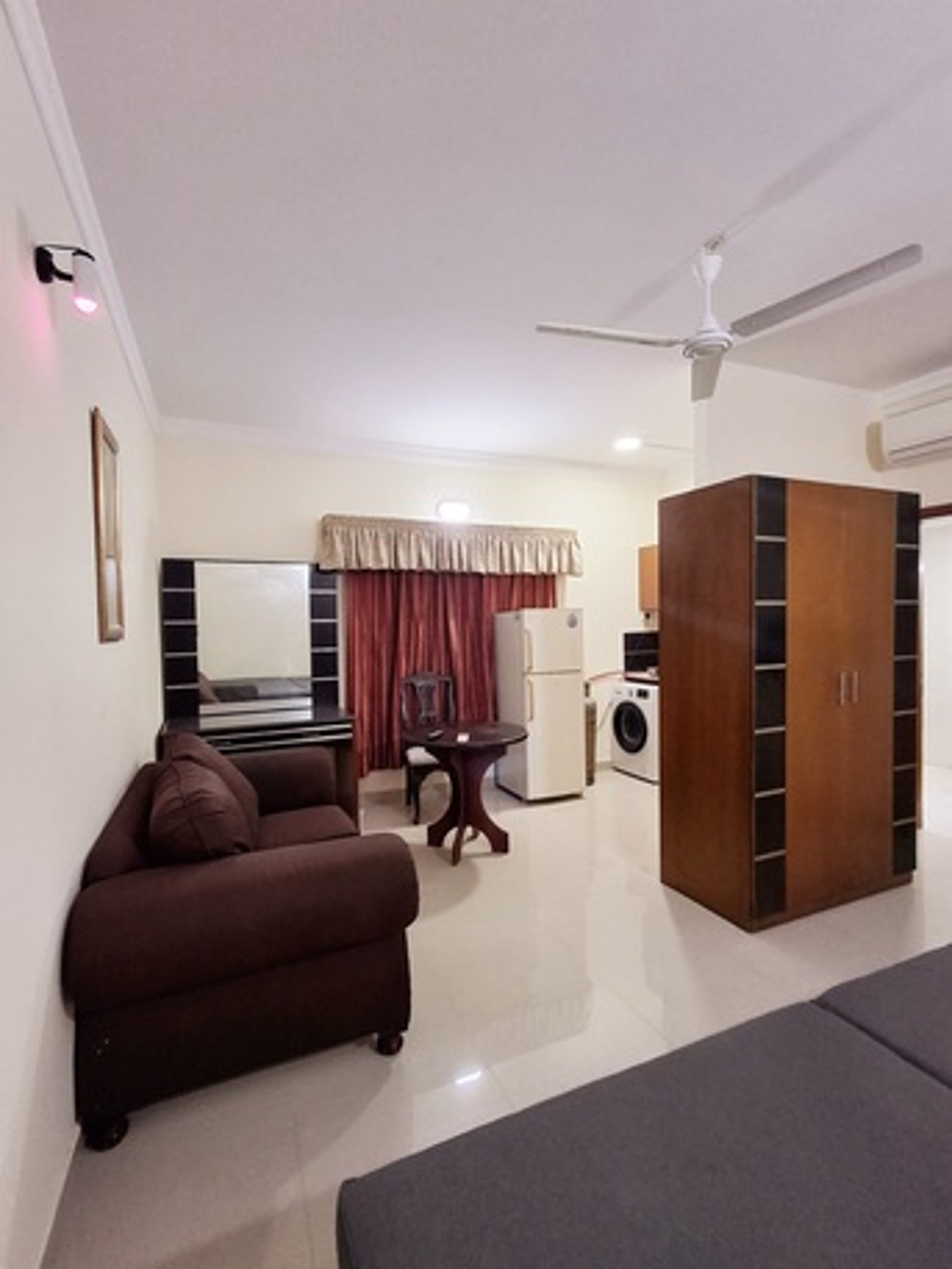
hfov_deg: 78.1
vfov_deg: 94.5
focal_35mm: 16
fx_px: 586
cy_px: 634
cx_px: 476
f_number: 2.2
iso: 160
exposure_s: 1/50
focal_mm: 1.64
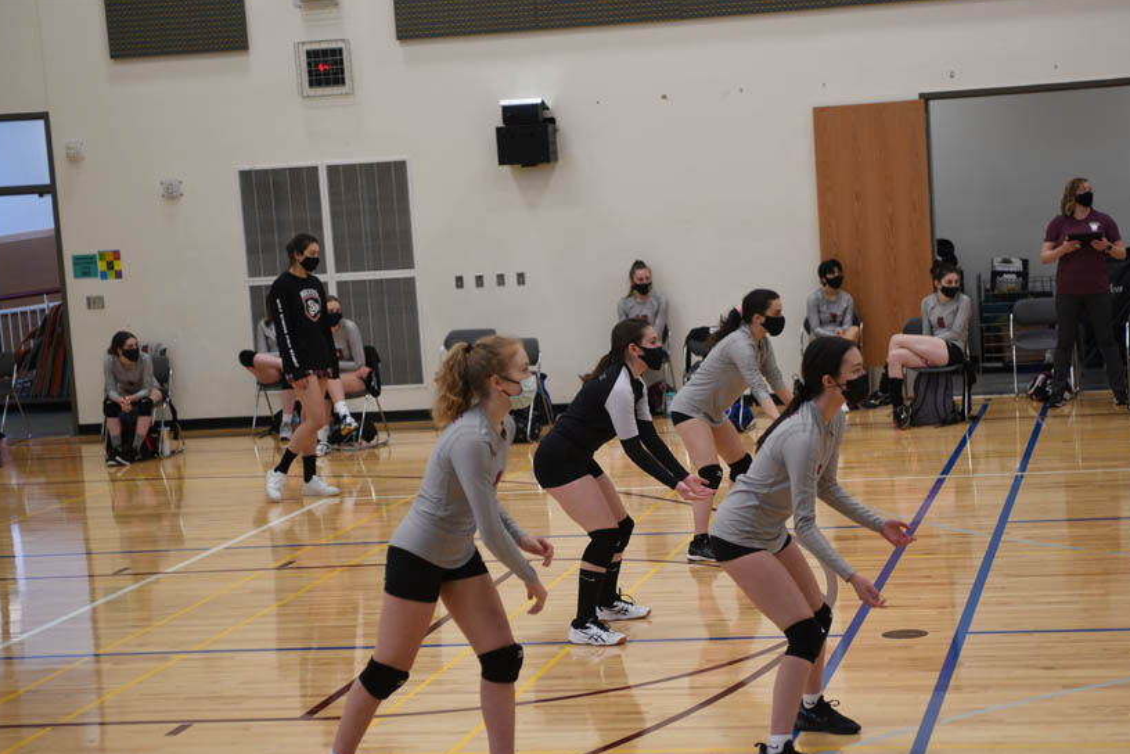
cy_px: 435
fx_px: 2385
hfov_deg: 26.6
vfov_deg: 17.9
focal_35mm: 76
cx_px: 658
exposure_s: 1/160
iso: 400
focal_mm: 62
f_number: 3.2
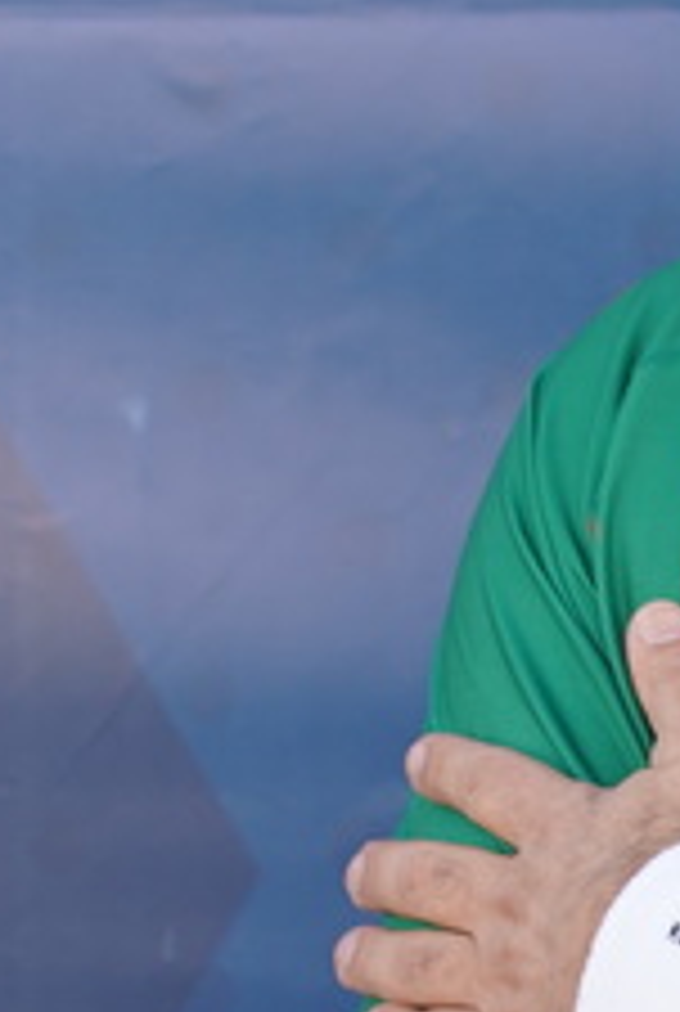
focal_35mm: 302
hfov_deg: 4.5
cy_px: 207
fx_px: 8517
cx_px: 1146
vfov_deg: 6.8
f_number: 4
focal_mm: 85
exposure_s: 1/160
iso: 100
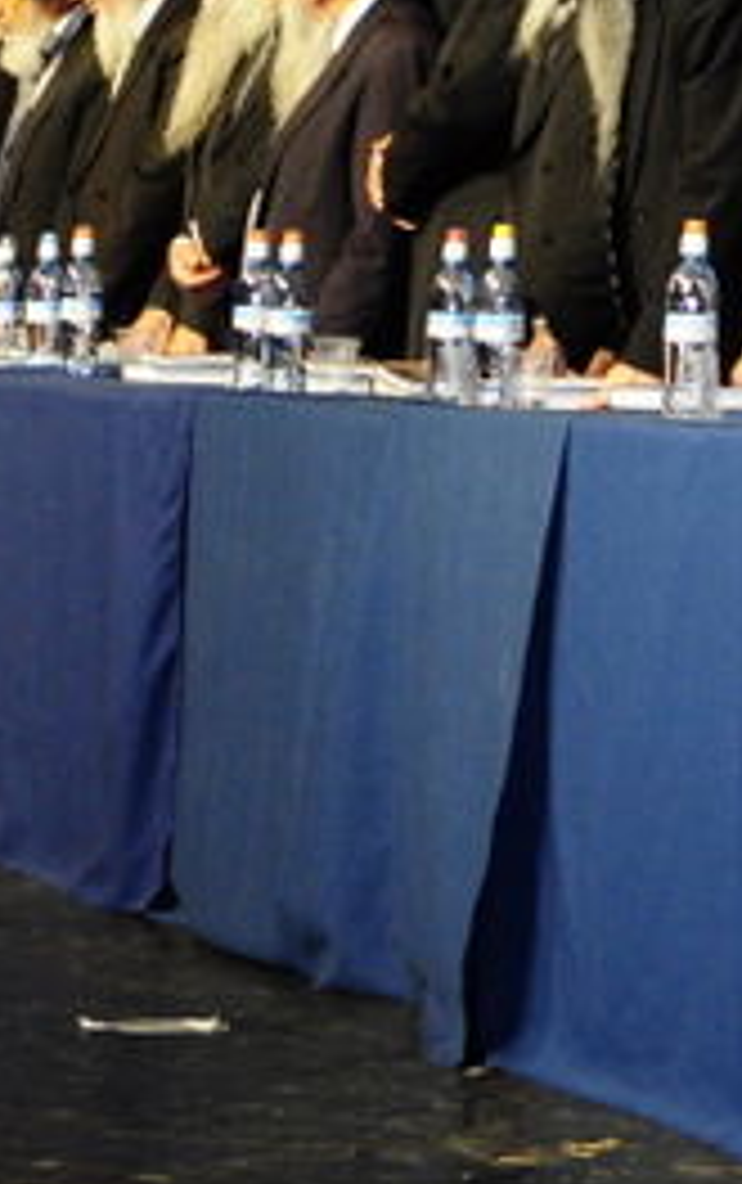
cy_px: 113
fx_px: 5936
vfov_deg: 11.3
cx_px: 1542
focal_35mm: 184
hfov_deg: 6.9
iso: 800
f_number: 4
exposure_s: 1/60
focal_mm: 31
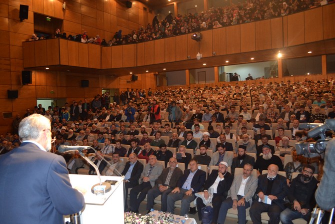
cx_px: 168
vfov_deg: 48.0
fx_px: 251
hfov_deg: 67.4
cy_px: 112
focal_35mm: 27
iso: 1800
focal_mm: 18
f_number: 3.5
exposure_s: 1/60
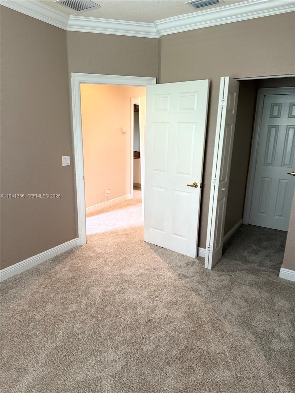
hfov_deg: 56.8
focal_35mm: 24
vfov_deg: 71.6
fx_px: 273
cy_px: 196
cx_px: 148
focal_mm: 6.76
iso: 320
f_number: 1.78
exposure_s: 1/60
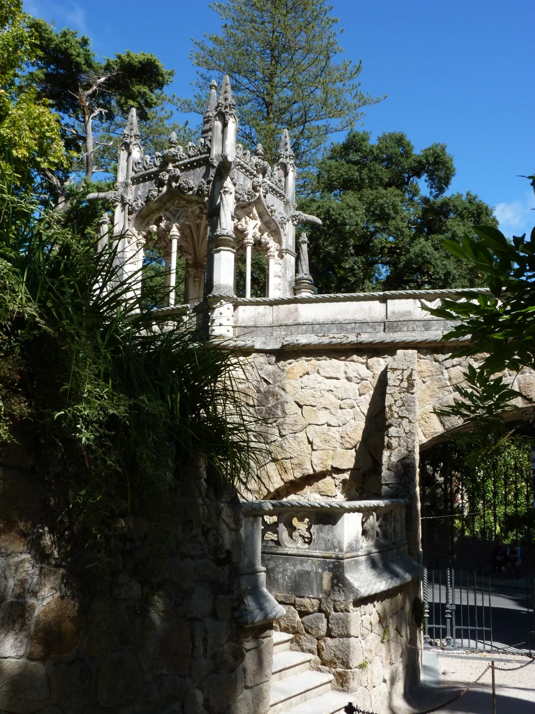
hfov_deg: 41.8
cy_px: 357
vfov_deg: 54.0
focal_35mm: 34
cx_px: 268
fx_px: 701
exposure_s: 1/200
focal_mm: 6
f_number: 5.6
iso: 80
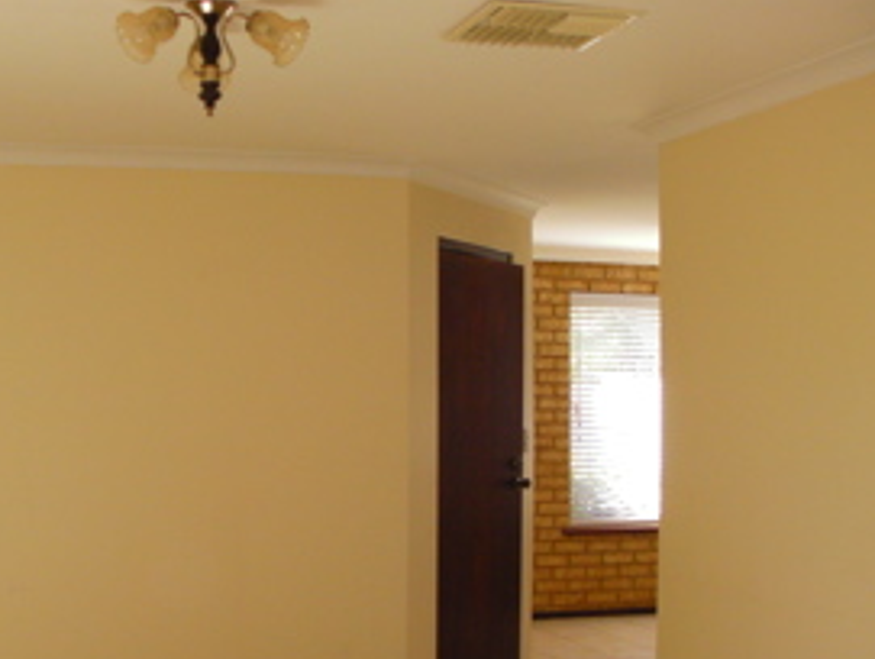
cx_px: 323
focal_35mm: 56
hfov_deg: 34.1
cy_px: 446
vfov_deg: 26.0
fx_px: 1417
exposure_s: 1/30
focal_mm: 6.3
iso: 141
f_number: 3.5
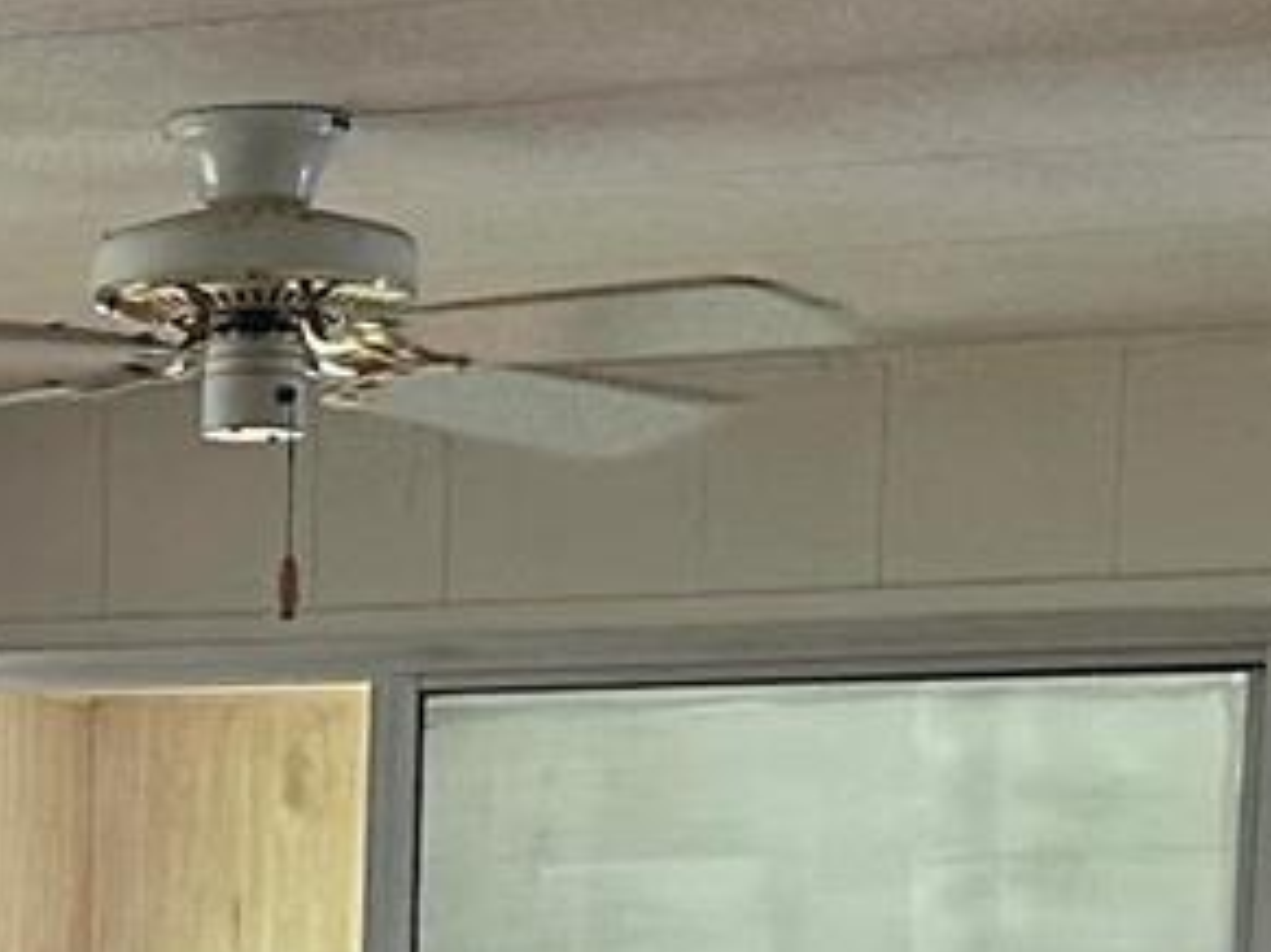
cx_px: -26
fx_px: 6203
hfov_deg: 11.6
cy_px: 2127
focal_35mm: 169
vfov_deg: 8.2
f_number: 1.78
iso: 200
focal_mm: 6.86
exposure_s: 1/121
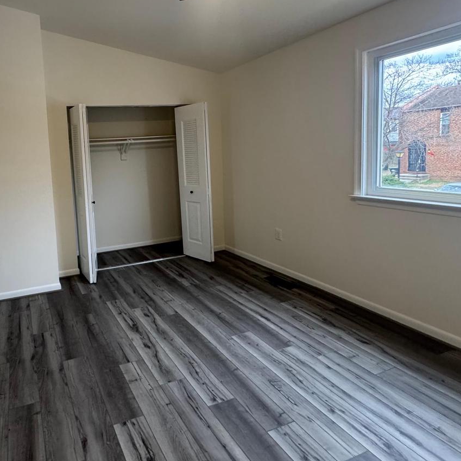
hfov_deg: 67.1
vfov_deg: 71.3
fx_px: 316
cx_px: 109
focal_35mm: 21
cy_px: 183
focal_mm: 2.22
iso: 320
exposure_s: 1/120
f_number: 2.2
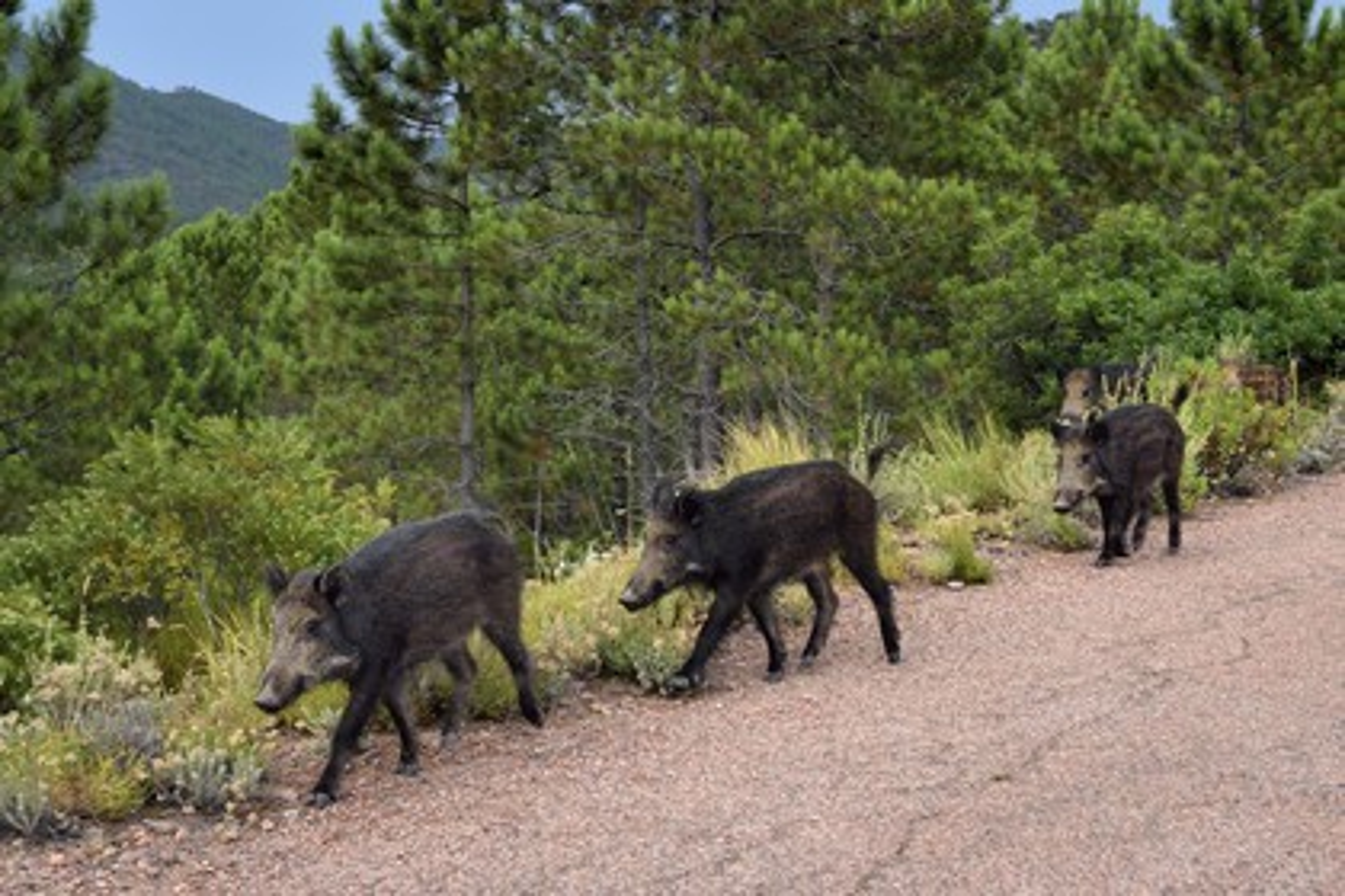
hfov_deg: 35.6
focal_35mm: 56
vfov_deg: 24.2
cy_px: 448
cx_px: 672
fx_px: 2092
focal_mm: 56
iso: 640
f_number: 8
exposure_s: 1/250
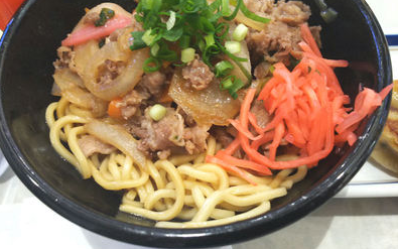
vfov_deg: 43.0
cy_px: 106
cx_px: 198
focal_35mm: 29
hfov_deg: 64.6
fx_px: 315
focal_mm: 4.2
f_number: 1.9
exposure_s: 1/33
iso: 100
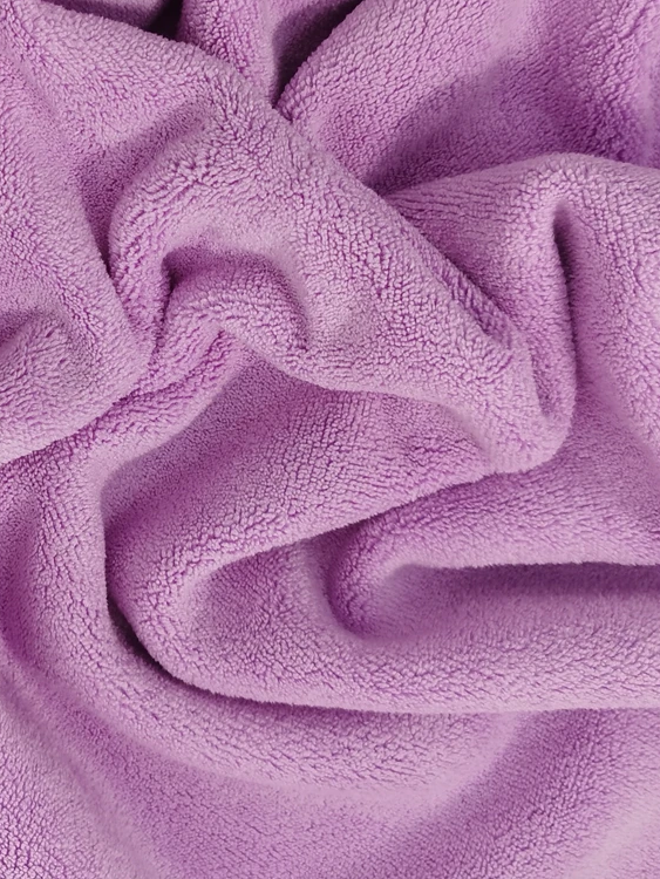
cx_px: 149
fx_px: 1372
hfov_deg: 26.6
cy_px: 301
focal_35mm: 54
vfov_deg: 35.2
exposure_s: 1/102
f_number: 1.6
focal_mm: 5.56
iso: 50
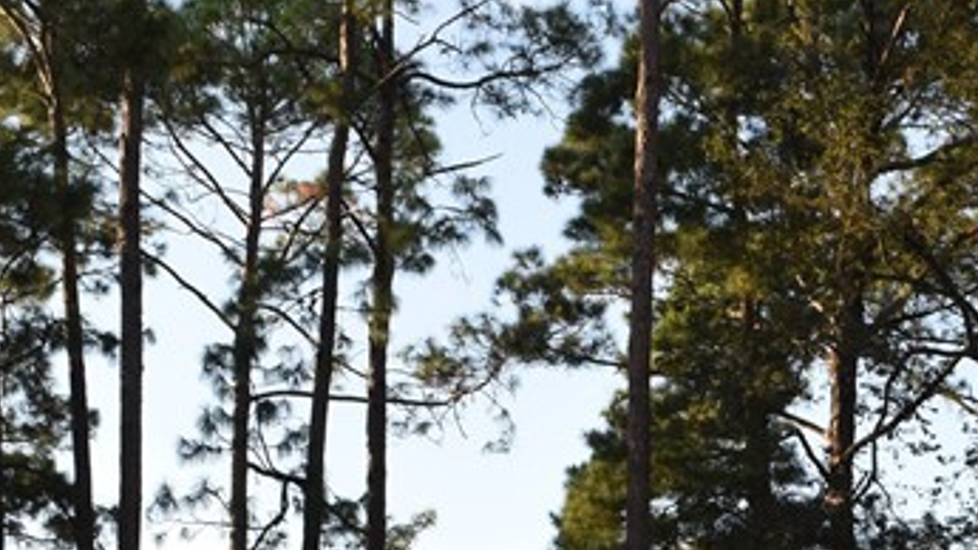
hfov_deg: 23.6
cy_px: 953
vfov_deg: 12.5
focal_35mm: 89
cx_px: 763
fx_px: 2308
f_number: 5.6
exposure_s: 1/125
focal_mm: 18
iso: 125
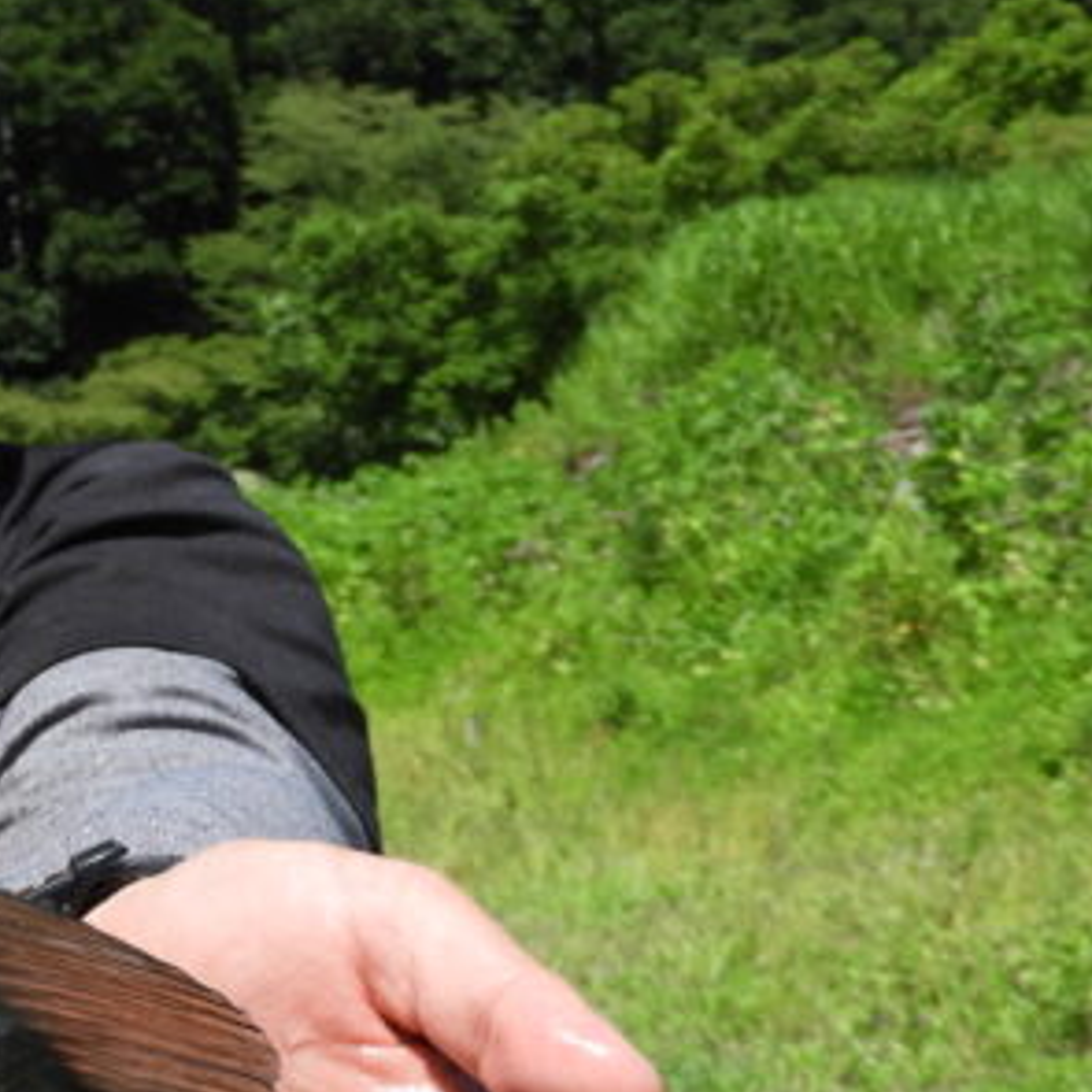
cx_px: -259
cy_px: 605
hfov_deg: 18.4
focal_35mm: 89
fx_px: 3176
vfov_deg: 19.5
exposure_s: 1/800
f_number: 3.6
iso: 100
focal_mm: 5.9
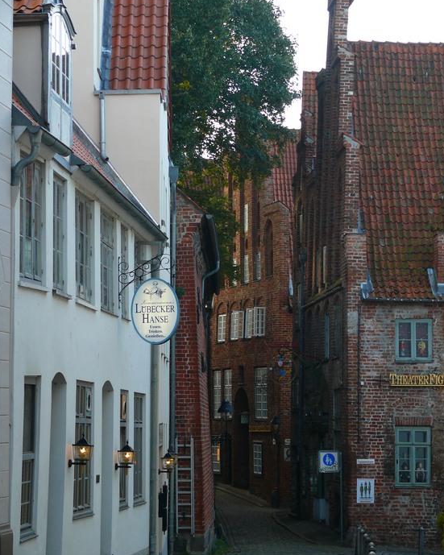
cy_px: 280
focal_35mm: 102
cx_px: 222
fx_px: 1676
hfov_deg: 15.1
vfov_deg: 18.8
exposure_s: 1/50
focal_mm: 20.3
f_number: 3.2
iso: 100
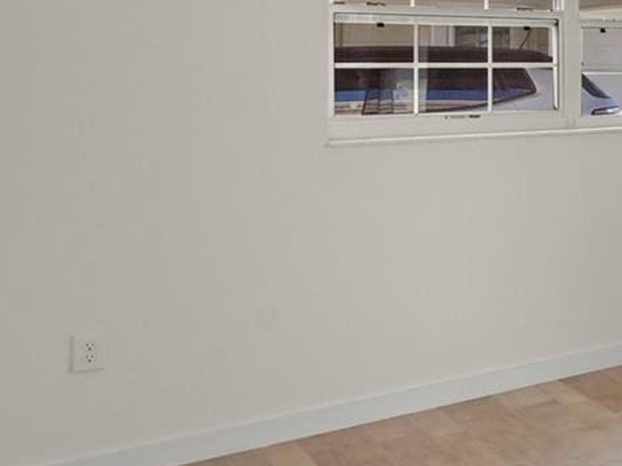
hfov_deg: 24.3
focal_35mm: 53
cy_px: 59
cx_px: 1019
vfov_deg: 26.7
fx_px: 952
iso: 250
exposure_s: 1/13
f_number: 6.3
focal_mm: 16
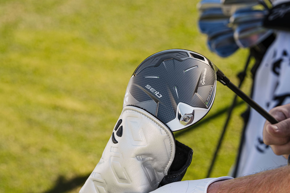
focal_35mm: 105
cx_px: 145
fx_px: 846
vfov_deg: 13.0
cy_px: 96
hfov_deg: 19.5
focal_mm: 105
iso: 640
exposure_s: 1/400
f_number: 7.1
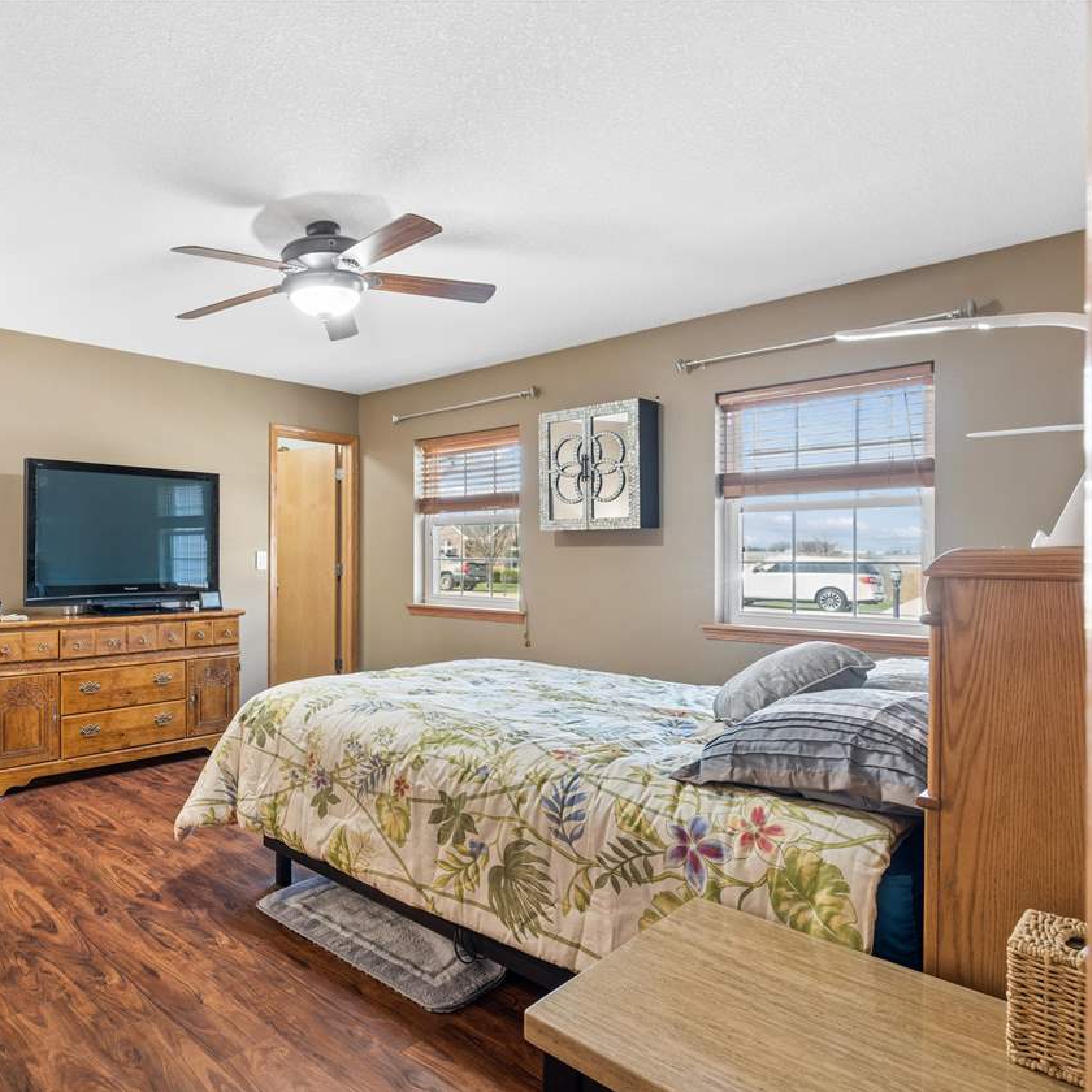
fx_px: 785
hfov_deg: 66.4
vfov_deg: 69.6
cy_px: 549
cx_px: 308
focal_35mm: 22
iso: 400
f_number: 9
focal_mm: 17
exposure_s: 1/5
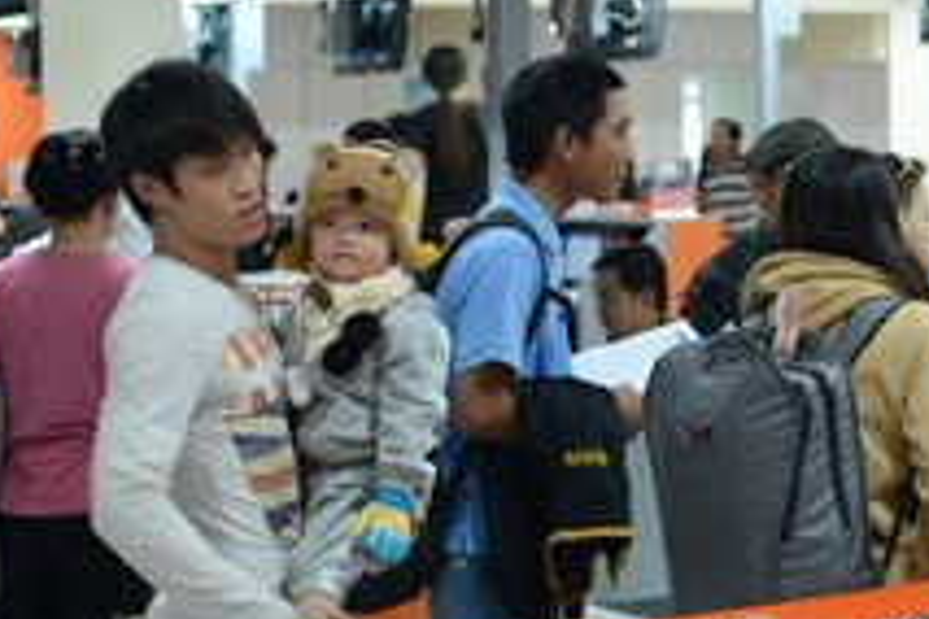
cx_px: 711
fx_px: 2709
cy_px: 316
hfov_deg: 19.3
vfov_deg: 13.0
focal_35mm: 105
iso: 800
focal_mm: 35
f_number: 2.8
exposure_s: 1/30
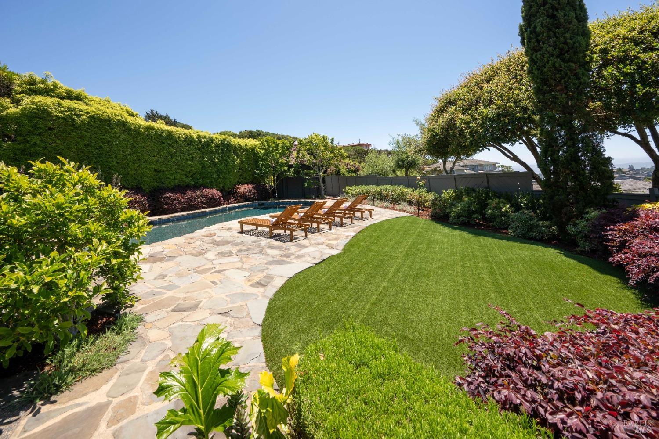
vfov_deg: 81.2
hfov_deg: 104.3
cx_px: 330
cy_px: 220
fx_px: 256
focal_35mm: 14
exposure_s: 1/320
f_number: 9
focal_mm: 14
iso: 250
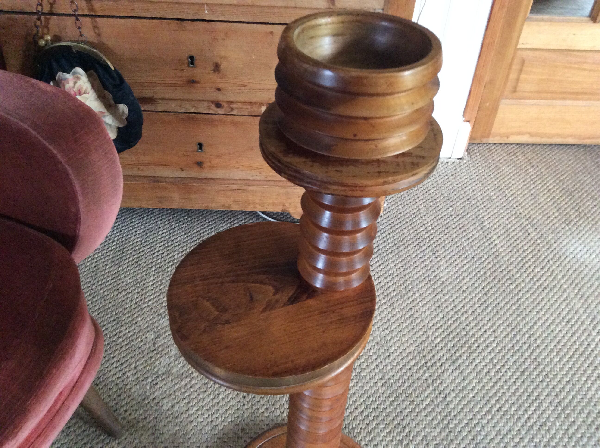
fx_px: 554
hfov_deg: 56.9
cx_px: 300
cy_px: 224
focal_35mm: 32
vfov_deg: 44.1
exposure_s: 1/25
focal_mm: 3.3
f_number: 2.4
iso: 320
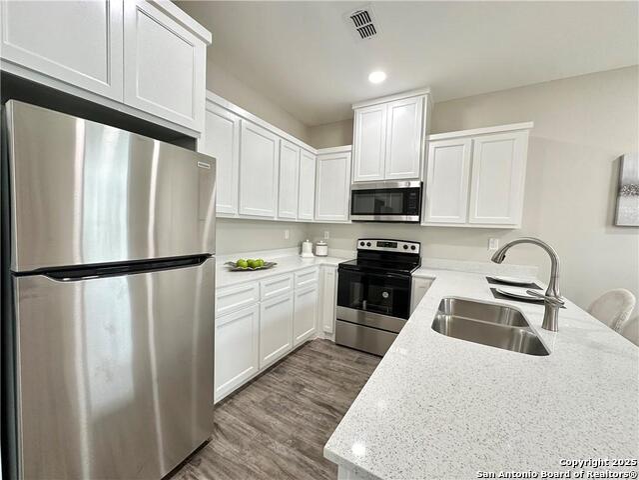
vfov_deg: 85.7
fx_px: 258
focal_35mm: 14
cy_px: 240
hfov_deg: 102.1
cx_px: 320
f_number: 2.2
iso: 250
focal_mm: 2.22
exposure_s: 1/60
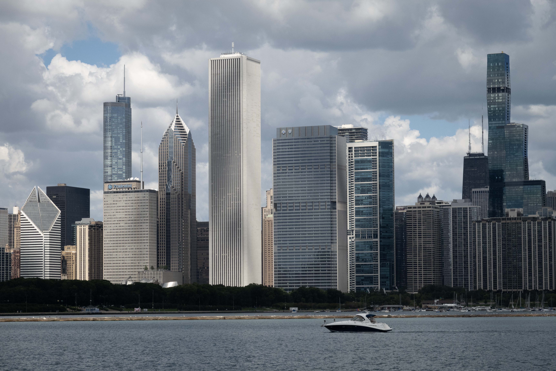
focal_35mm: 109
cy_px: 186
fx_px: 1683
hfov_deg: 18.8
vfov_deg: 12.6
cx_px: 278
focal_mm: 39.61
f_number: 7.1
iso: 400
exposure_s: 1/1250
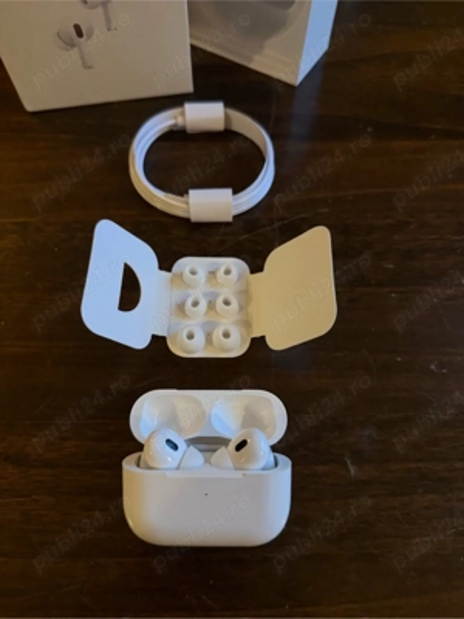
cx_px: 232
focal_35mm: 24
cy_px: 310
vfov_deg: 71.6
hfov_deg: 56.8
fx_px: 429
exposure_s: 1/48
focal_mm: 6.76
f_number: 1.78
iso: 500
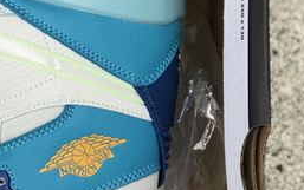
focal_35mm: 174
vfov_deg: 7.5
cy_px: 162
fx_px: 1443
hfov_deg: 11.7
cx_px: -76
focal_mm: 6.6
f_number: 2.8
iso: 25
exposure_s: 1/100
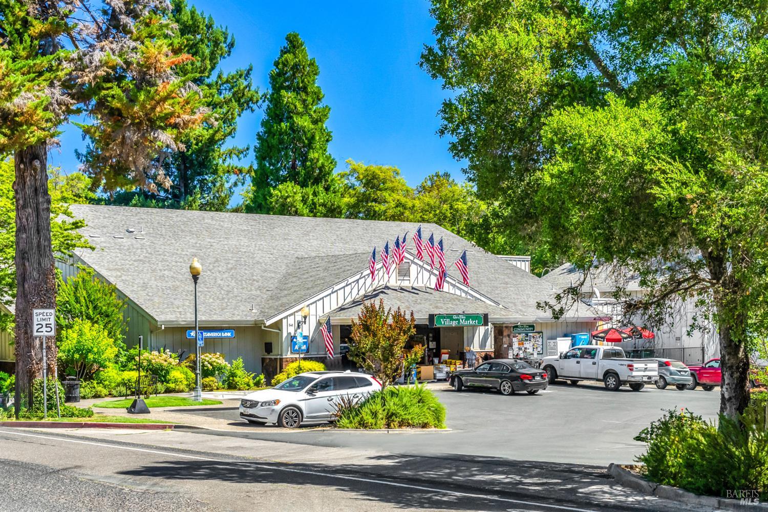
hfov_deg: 36.2
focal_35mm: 55
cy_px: 256
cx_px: 384
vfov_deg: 24.6
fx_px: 1173
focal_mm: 55
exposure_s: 1/640
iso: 1600
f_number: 8
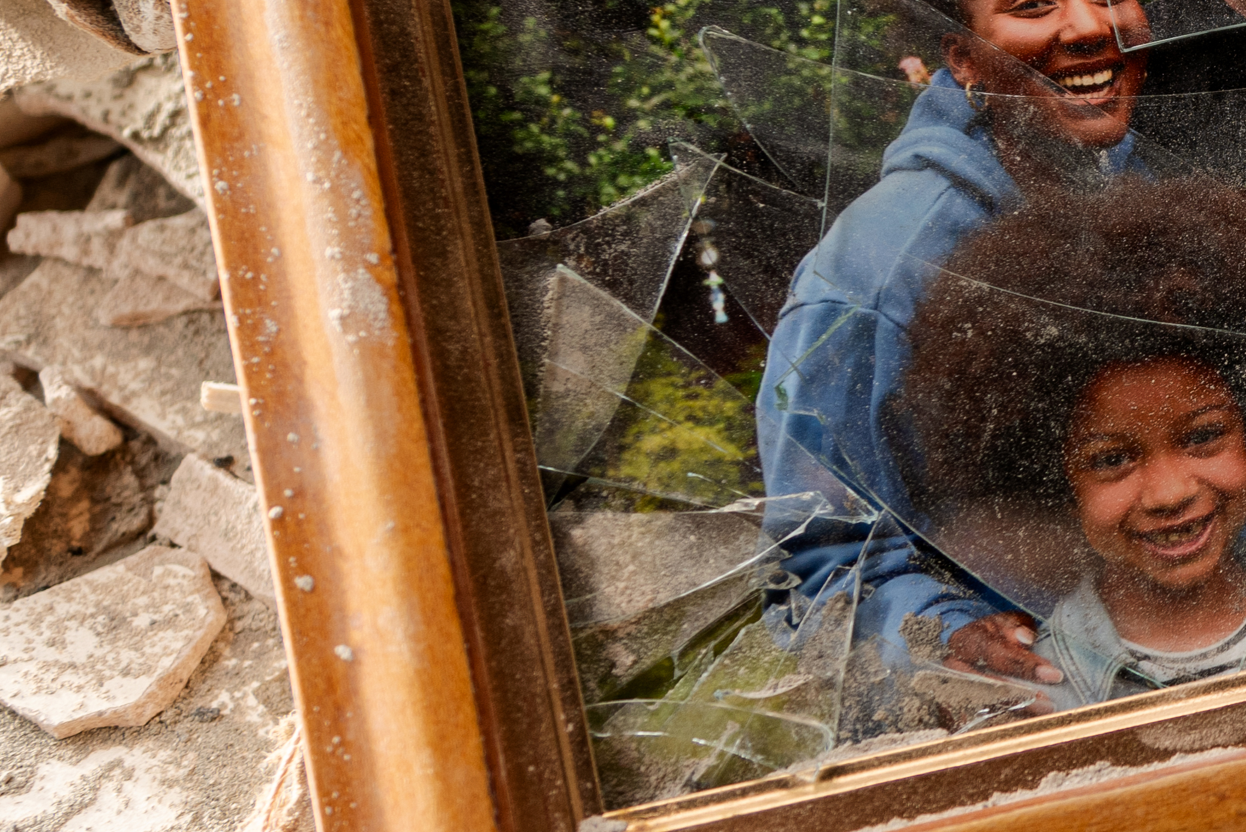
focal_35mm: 124
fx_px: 4293
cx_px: 1547
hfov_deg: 15.8
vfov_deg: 11.0
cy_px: 113
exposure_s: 1/400
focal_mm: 35
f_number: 2.8
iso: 100
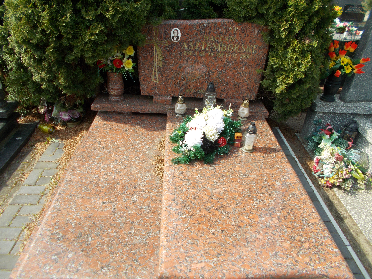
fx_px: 279
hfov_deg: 67.3
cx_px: 186
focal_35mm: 26
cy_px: 140
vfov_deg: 53.1
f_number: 3.2
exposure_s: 1/320
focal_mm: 4.6
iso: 80
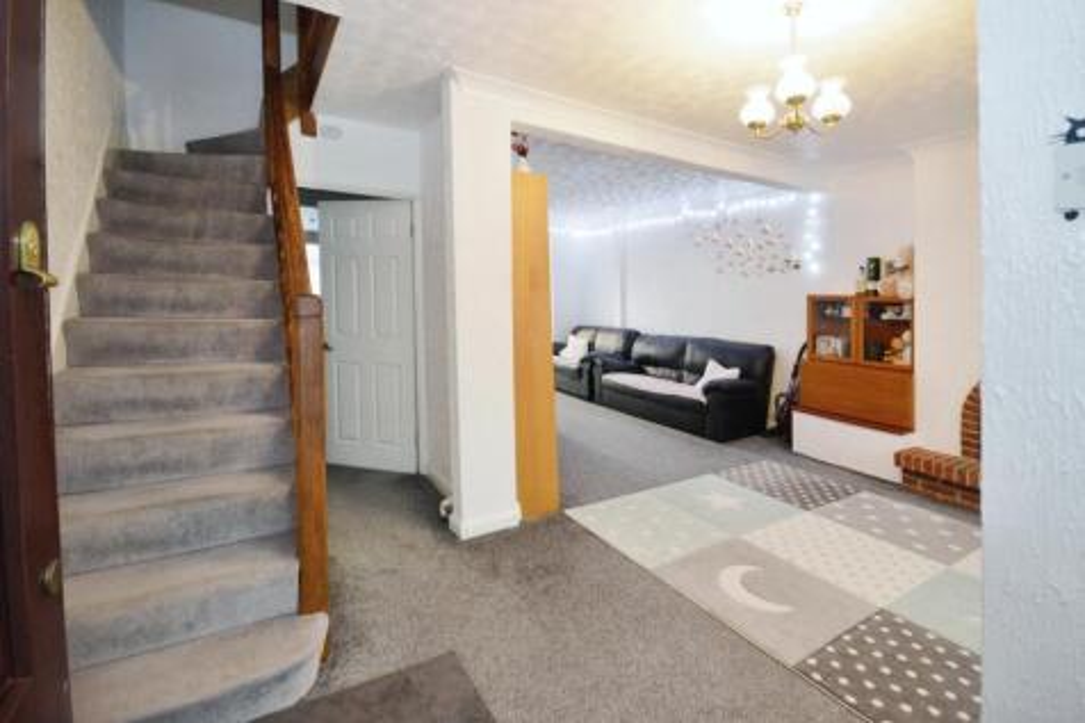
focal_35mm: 15
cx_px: 542
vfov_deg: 77.3
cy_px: 362
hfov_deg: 100.4
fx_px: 452
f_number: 8
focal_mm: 10
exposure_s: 1/6
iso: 1600
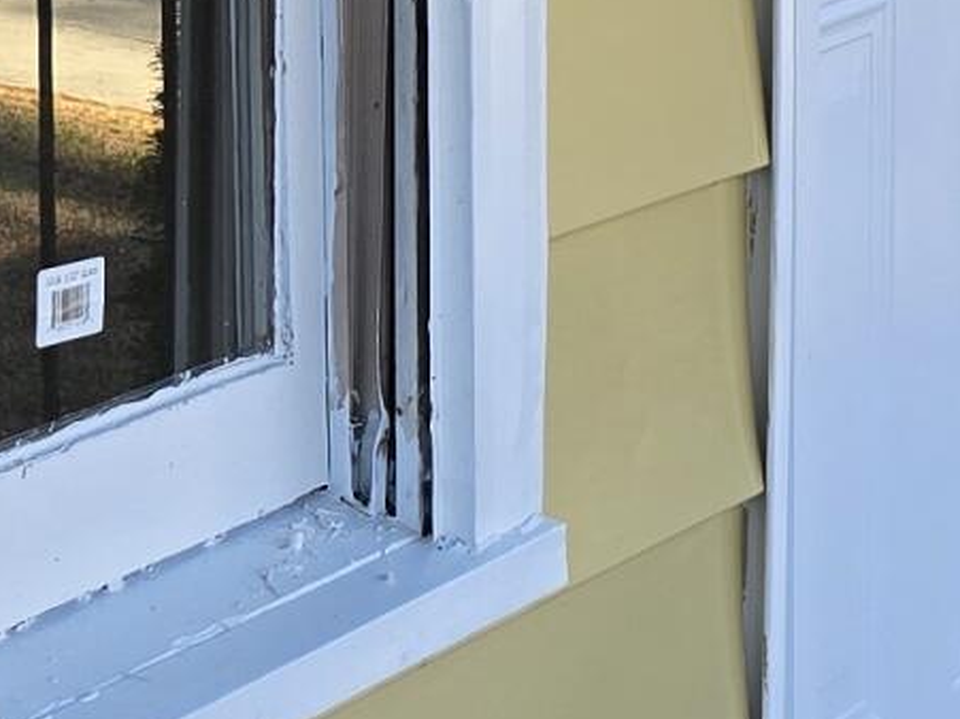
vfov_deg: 9.6
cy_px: -140
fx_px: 4242
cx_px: -509
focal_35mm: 153
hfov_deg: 12.3
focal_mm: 6.3
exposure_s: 1/180
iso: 32
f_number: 1.7
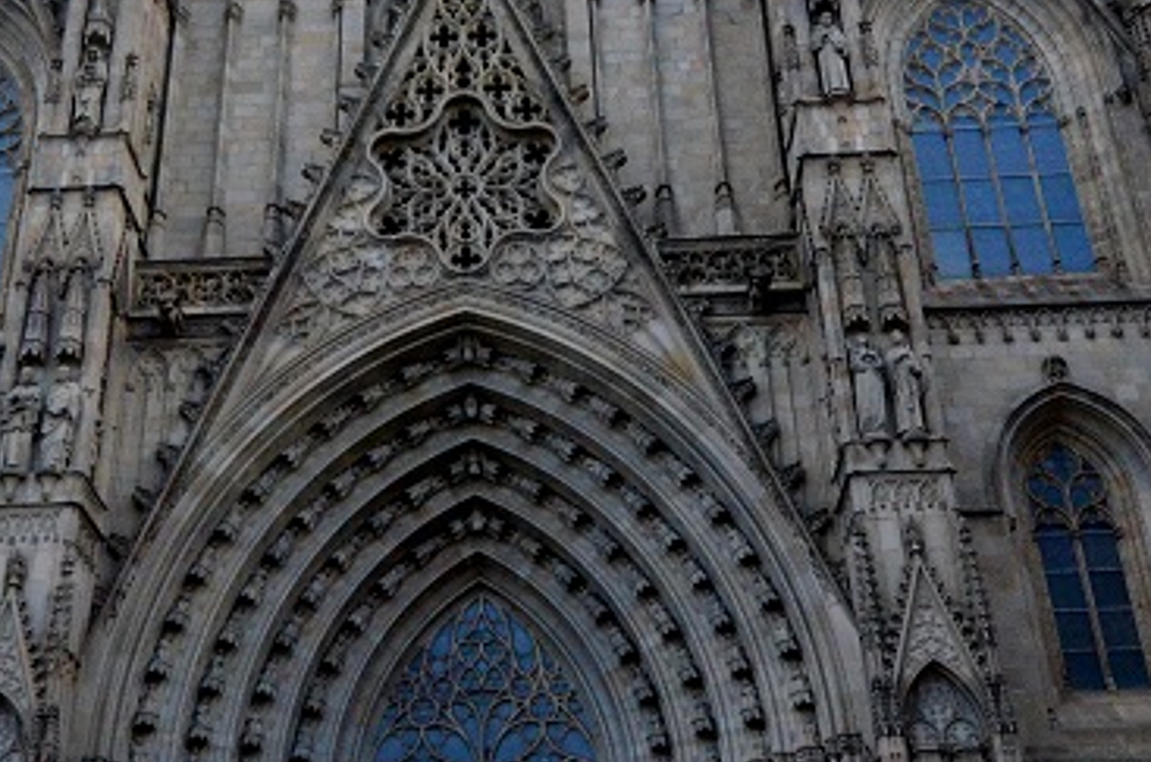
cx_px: 513
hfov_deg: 40.4
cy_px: 187
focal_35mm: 49
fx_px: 1563
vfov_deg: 27.0
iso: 2500
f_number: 4.5
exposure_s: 1/8000
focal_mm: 12
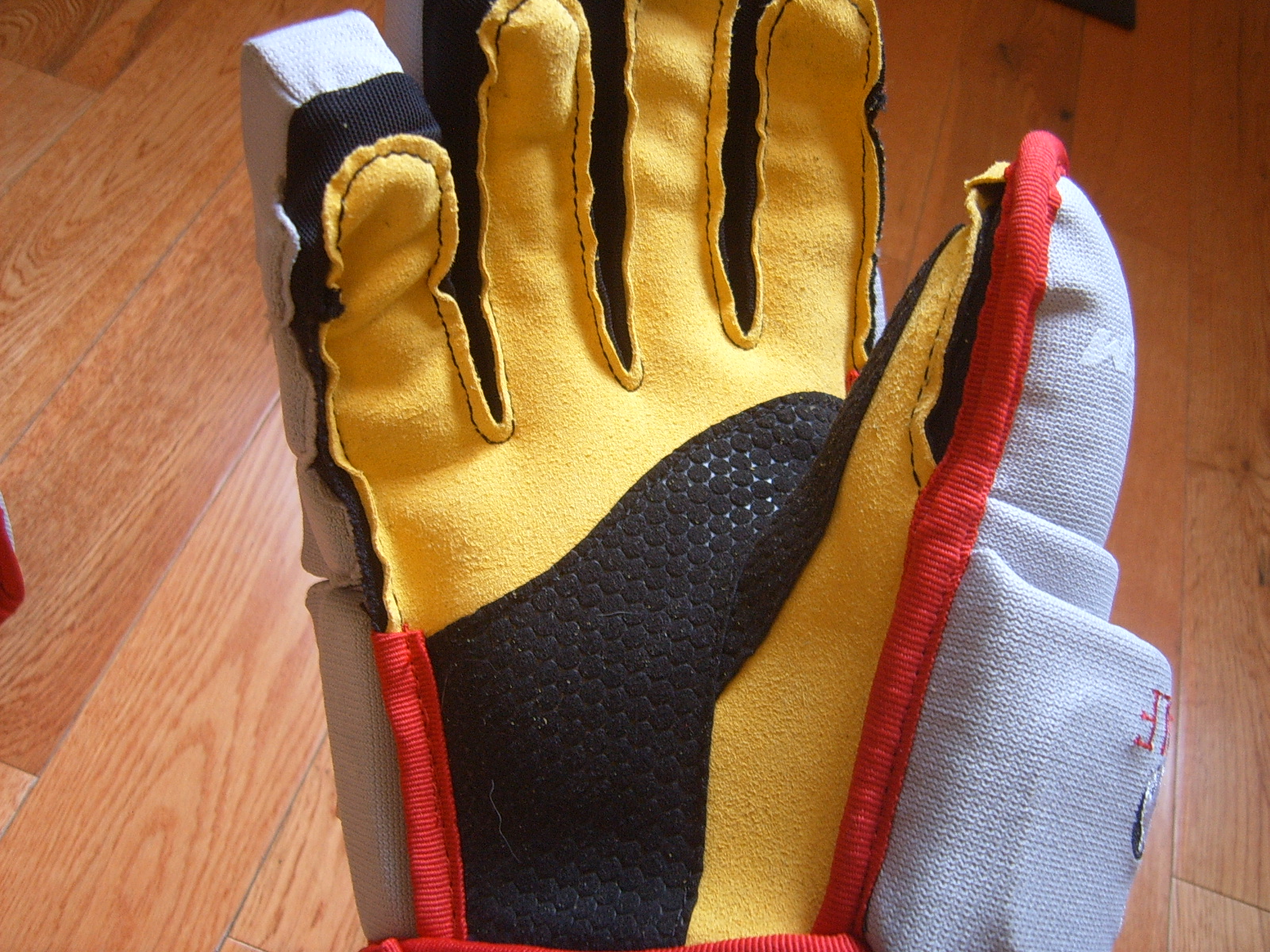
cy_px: 476
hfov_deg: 52.6
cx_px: 635
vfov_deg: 40.7
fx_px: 1284
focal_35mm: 35
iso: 100
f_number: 2.8
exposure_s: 1/20
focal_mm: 5.8
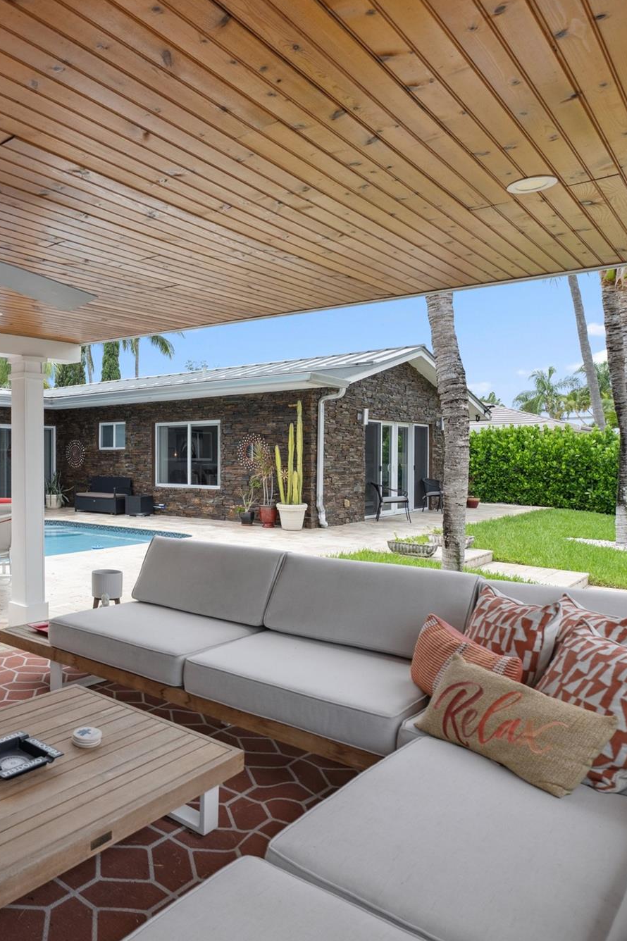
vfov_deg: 76.1
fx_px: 601
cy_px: 465
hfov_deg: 50.3
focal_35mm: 23
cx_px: 91
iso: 250
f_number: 7.1
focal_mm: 15
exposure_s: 1/640
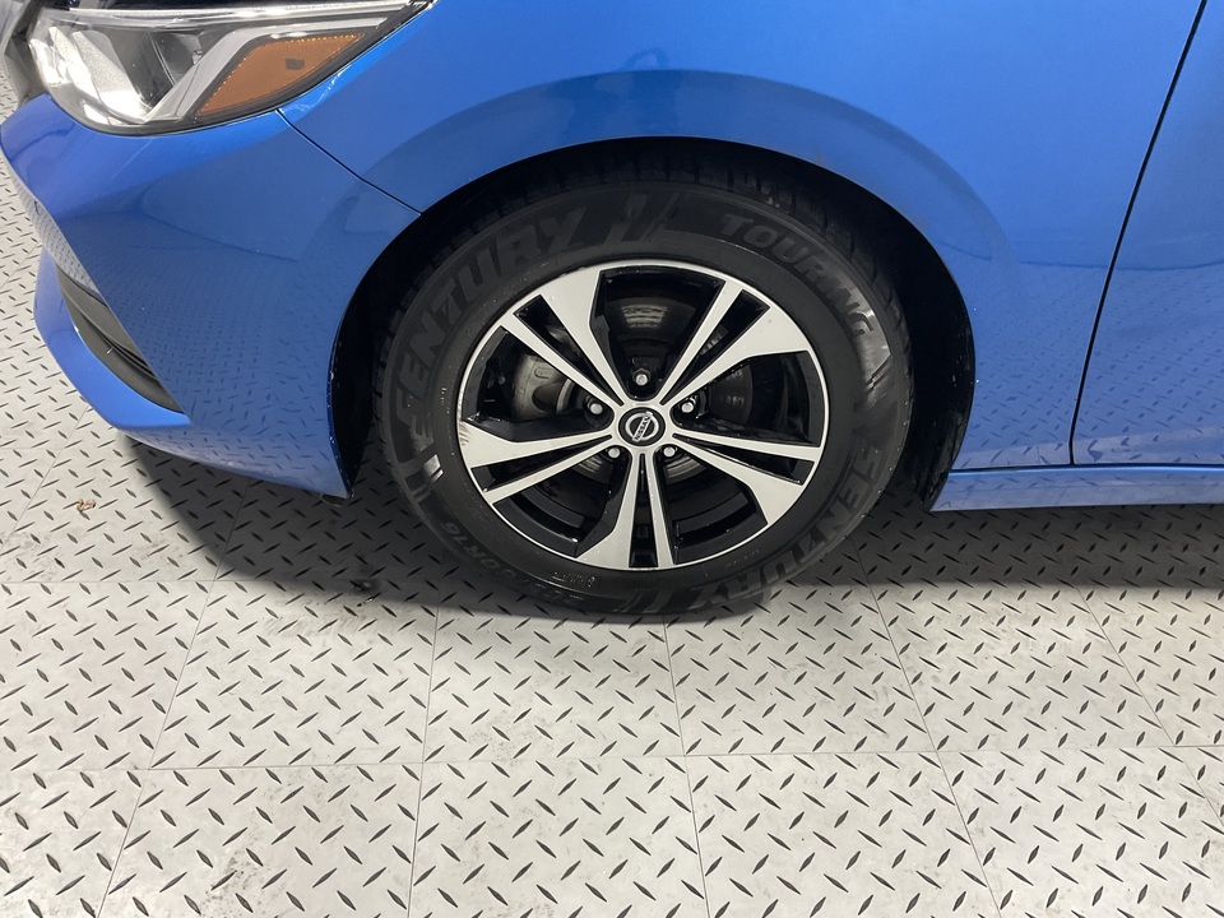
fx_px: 1025
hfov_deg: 61.7
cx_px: 612
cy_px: 459
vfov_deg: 48.2
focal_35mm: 29
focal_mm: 3
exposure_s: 1/60
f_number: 1.8
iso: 80
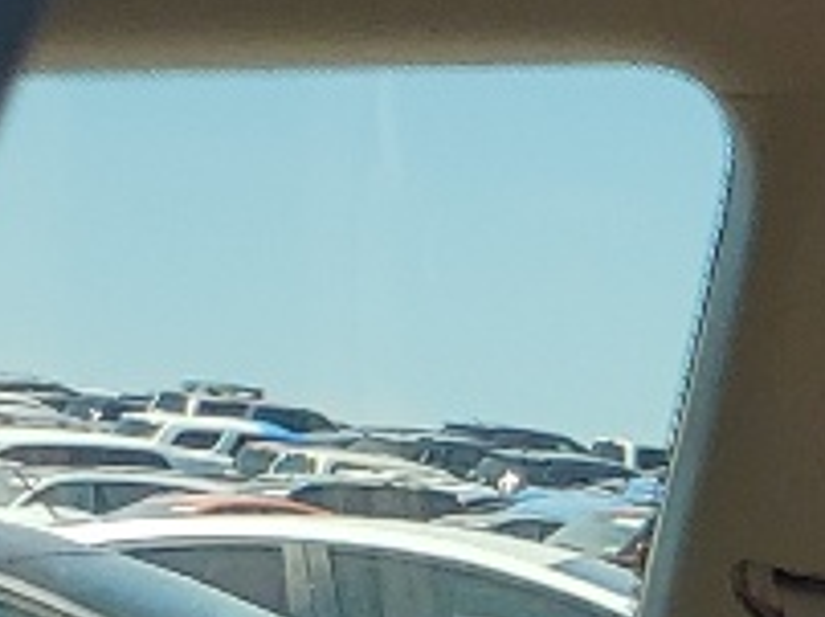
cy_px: 1961
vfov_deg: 6.5
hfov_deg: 8.4
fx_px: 4904
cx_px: 2312
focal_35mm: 206
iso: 50
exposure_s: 1/769
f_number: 1.5
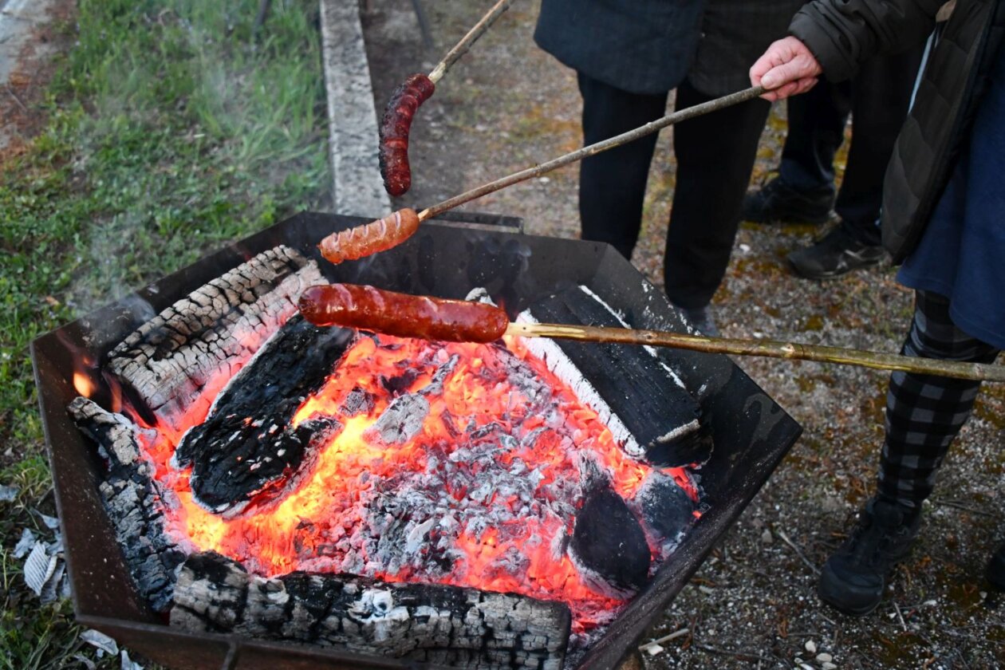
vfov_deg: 36.9
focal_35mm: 36
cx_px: 502
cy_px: 335
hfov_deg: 53.1
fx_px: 1005
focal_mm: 24
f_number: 3.8
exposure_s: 1/60
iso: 3200
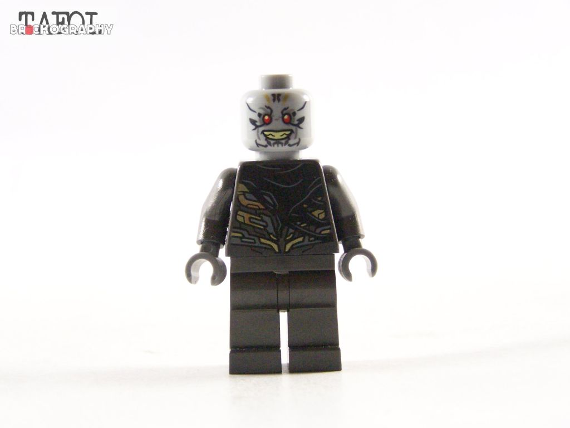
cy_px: 214
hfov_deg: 23.8
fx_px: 1350
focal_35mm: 82
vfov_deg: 18.0
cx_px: 285
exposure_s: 1/60
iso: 400
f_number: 3.2
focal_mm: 13.7
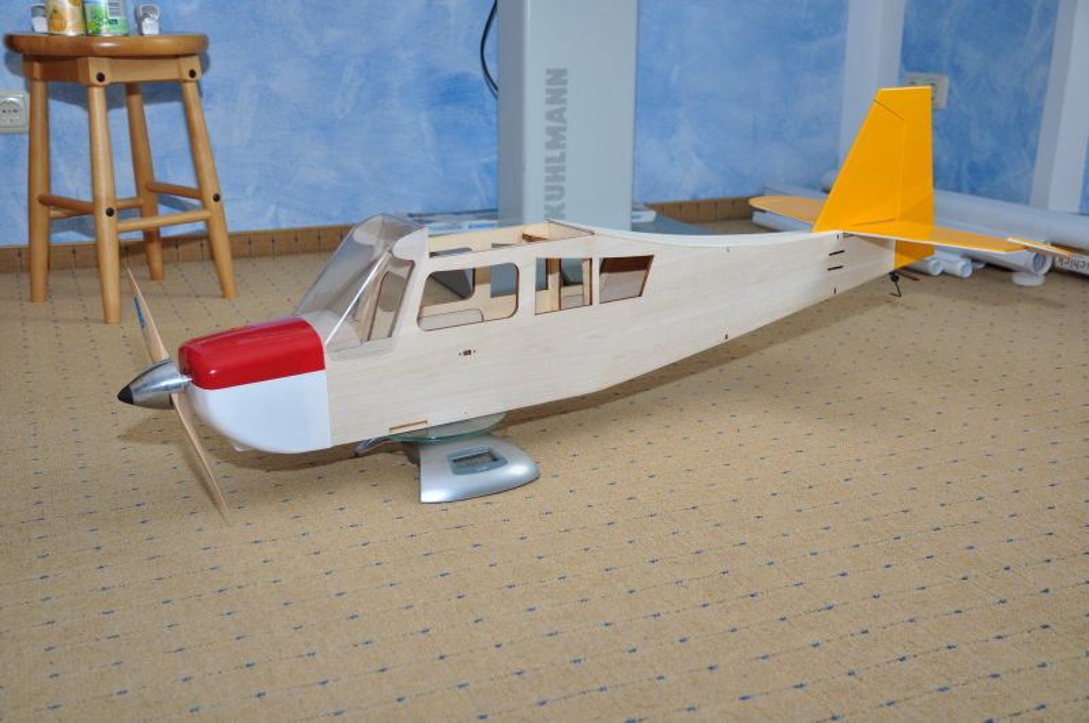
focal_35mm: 39
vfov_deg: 34.1
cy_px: 362
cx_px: 544
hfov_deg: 49.6
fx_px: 1178
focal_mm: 26
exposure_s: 1/60
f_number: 4.2
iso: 200
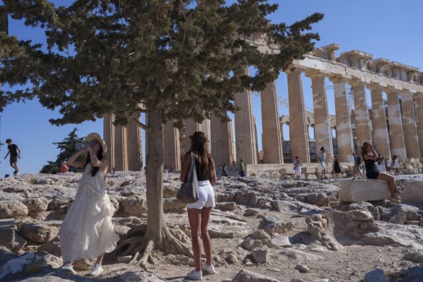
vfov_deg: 37.9
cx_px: 212
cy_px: 141
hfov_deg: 54.4
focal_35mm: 35
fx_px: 411
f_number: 8
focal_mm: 35
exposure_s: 1/400
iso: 100
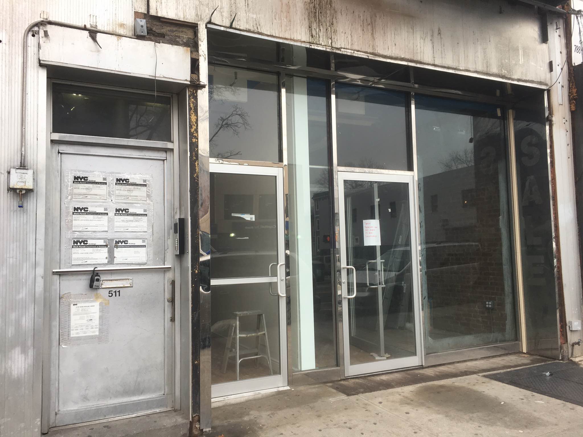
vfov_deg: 48.2
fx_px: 488
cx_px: 292
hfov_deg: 61.7
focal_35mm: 29
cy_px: 218
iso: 25
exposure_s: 1/60
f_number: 2.2
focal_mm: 4.15
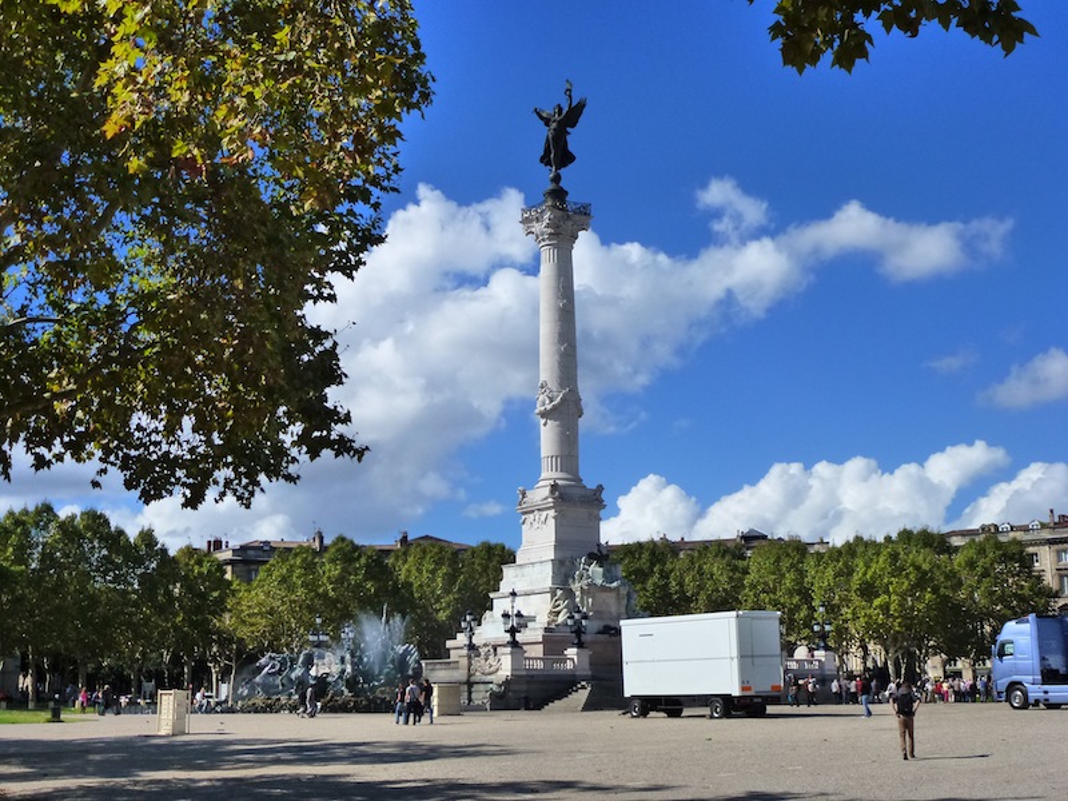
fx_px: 1327
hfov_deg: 43.9
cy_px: 400
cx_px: 534
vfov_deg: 33.6
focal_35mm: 43
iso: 250
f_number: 3.9
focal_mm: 7.4
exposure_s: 1/1600
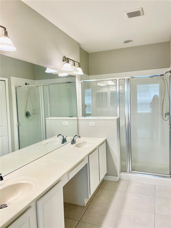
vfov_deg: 67.3
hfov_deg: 53.1
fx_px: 171
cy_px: 114
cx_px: 86
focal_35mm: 26
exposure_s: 1/120
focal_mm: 4.2
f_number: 1.6
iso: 100
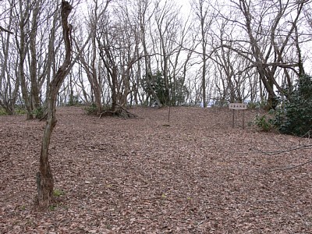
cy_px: 117
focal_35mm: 35
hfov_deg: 52.6
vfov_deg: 40.7
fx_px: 315
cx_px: 156
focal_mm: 7.4
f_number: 4.5
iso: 80
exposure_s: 1/100
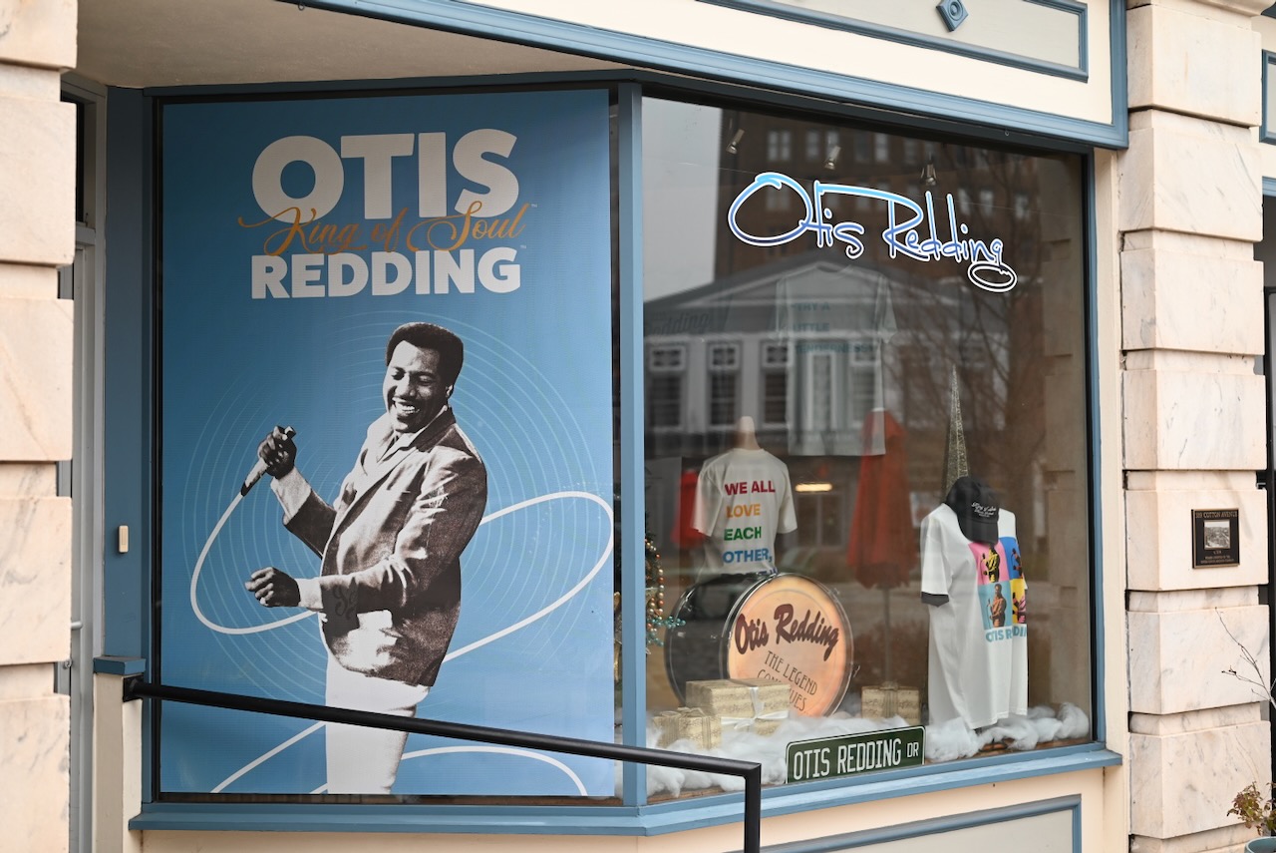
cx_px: 638
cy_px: 426
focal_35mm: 50
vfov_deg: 27.0
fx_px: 1773
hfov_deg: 39.6
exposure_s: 1/125
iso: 500
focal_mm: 50
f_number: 2.8
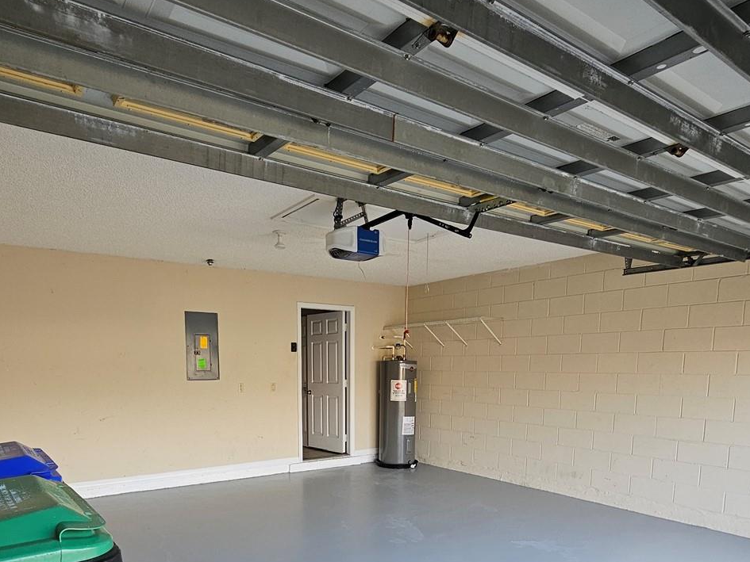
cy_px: 441
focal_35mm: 22
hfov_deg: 76.2
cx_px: 341
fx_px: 477
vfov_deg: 57.1
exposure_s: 1/120
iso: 100
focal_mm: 2.2
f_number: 2.2
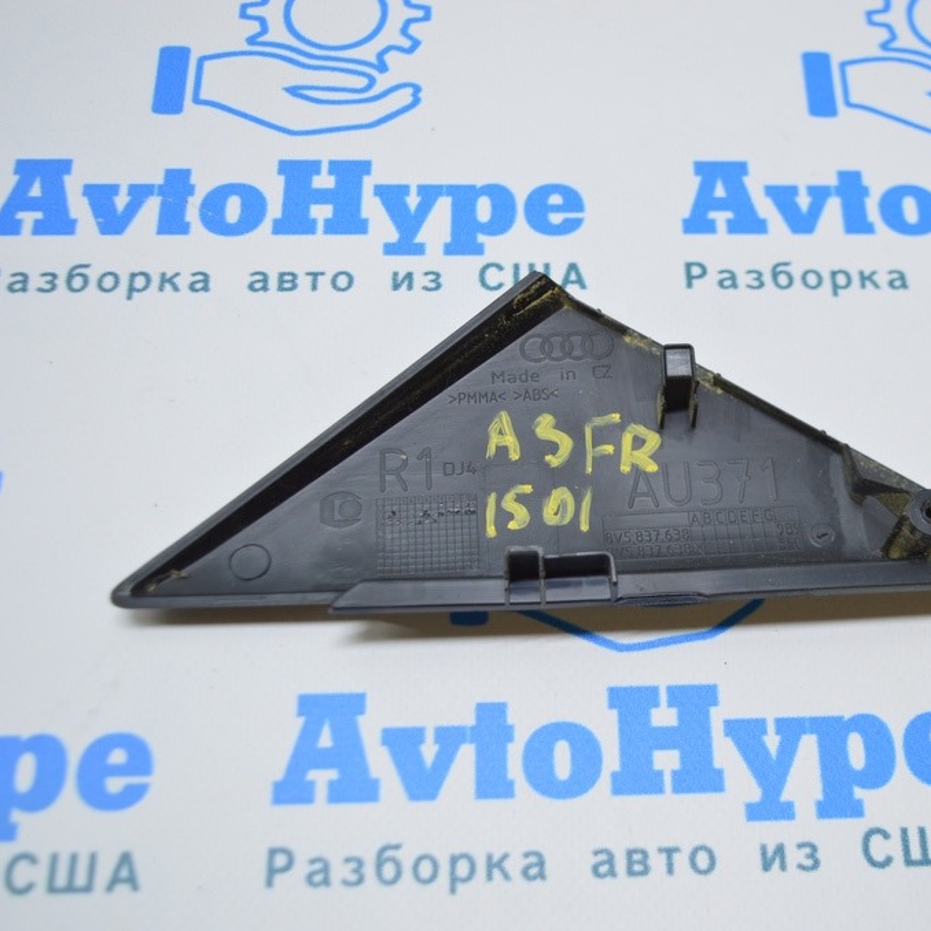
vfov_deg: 34.0
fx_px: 1521
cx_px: 625
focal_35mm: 50
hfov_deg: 33.7
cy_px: 466
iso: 400
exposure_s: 1/50
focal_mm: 26
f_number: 4
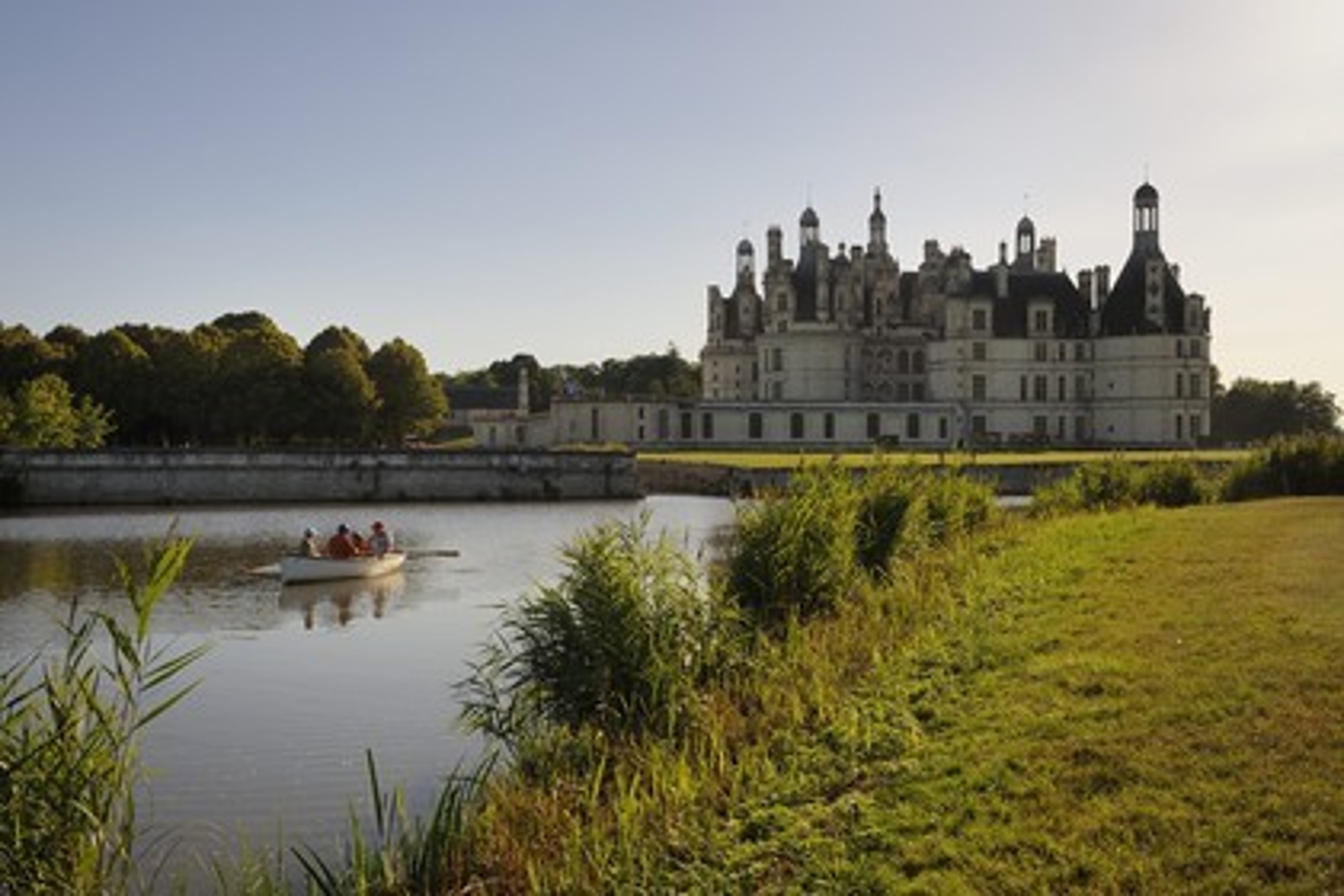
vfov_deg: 35.1
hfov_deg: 50.7
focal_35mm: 38
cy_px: 448
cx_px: 672
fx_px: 1419
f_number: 13
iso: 200
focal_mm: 38
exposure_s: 1/200
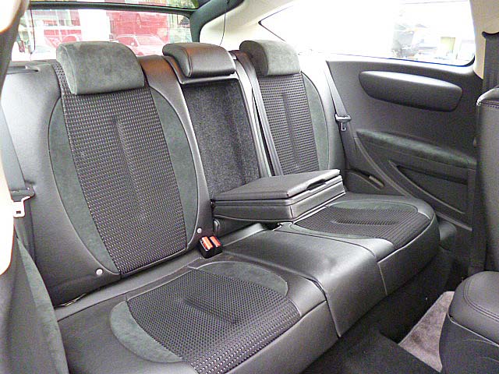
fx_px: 346
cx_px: 250
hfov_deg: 71.6
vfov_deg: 56.8
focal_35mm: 24
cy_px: 187
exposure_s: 1/60
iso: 800
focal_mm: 4.3
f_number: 2.5
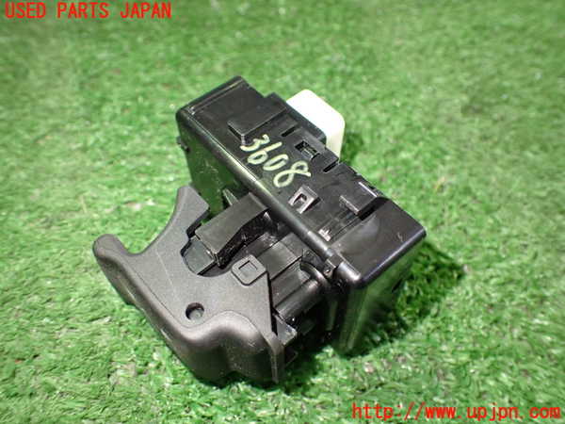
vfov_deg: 46.8
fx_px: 490
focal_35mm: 30
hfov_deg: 60.0
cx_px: 282
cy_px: 212
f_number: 2.3
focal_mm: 5.4
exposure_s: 1/60
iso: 800
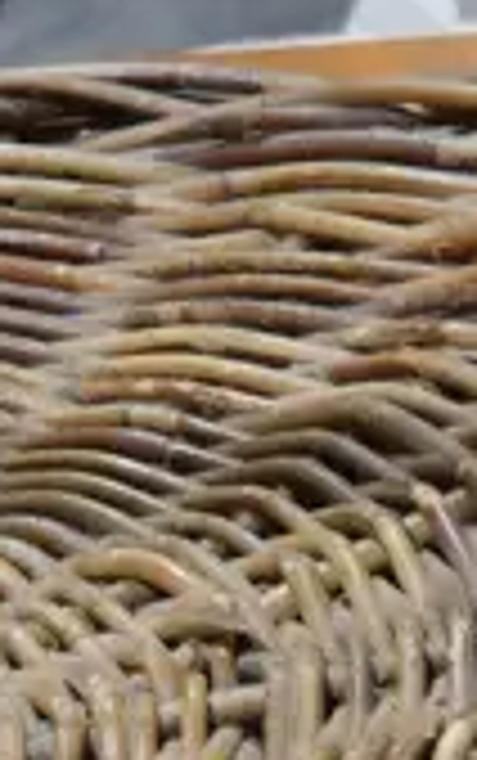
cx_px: -133
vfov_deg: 10.8
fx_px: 4004
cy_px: 679
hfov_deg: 6.8
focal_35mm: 193
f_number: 3.6
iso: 200
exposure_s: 1/60
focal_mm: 15
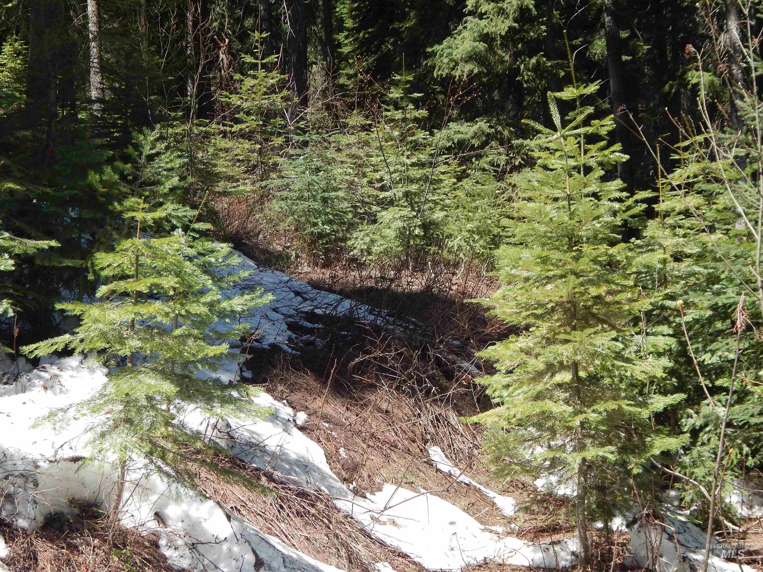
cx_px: 382
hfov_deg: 31.7
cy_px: 286
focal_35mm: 61
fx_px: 1345
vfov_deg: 24.0
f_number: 4
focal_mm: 10.9
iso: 125
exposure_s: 1/400
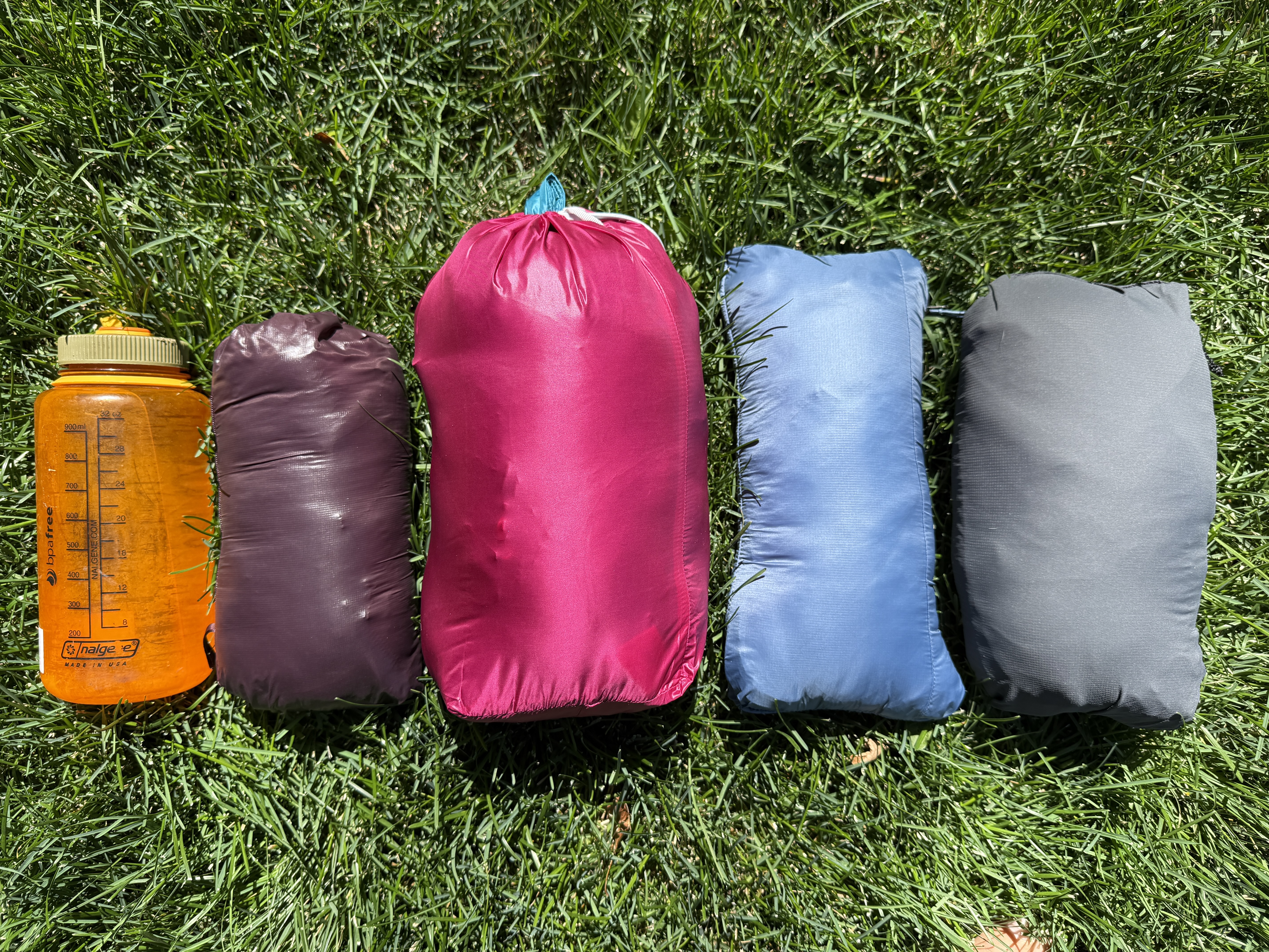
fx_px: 880
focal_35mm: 24
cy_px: 476
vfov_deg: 56.8
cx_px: 634
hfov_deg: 71.6
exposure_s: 1/1553
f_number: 1.78
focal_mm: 6.76
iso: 80
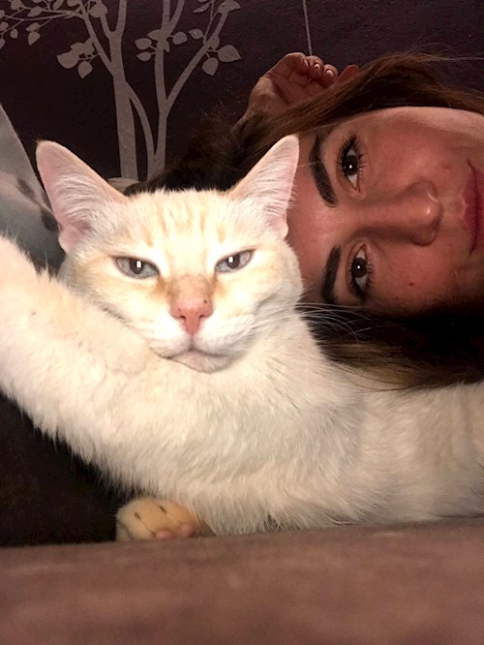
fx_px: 596
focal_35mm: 32
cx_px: 242
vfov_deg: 56.8
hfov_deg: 44.2
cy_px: 322
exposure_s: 1/20
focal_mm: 2.87
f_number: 2.2
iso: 250
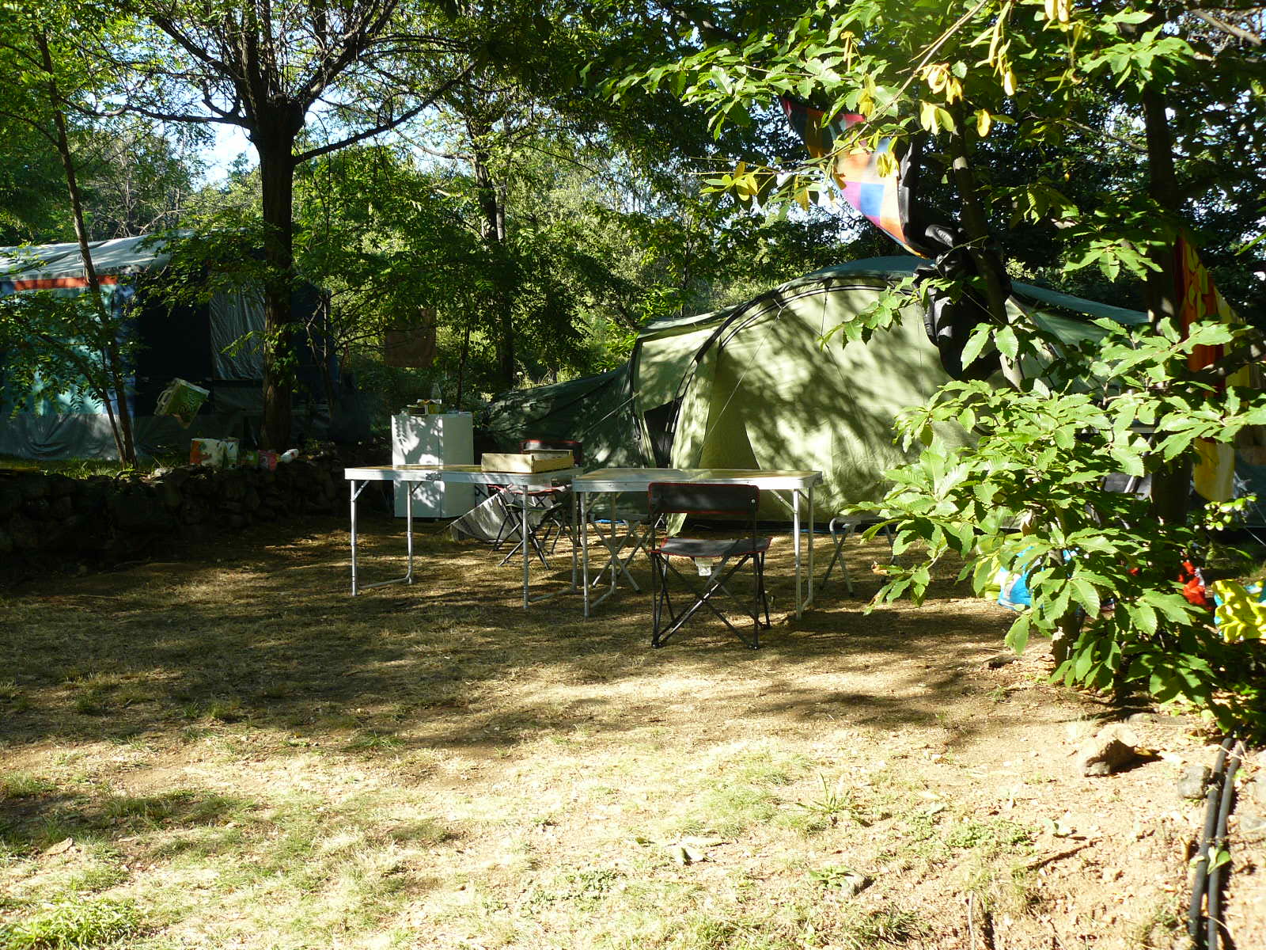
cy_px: 475
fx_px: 1317
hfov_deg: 51.4
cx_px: 633
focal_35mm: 36
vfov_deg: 39.7
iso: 100
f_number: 4
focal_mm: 6
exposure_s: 1/125
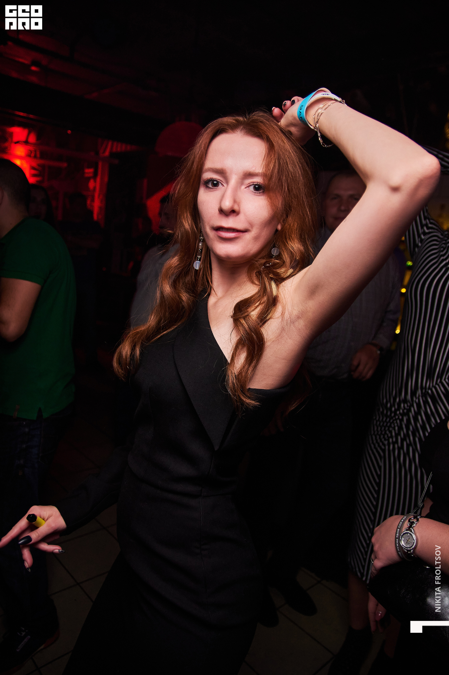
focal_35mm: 26
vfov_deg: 70.5
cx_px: 224
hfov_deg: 50.3
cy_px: 338
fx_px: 478
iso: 800
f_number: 2.8
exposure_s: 1/80
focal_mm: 17
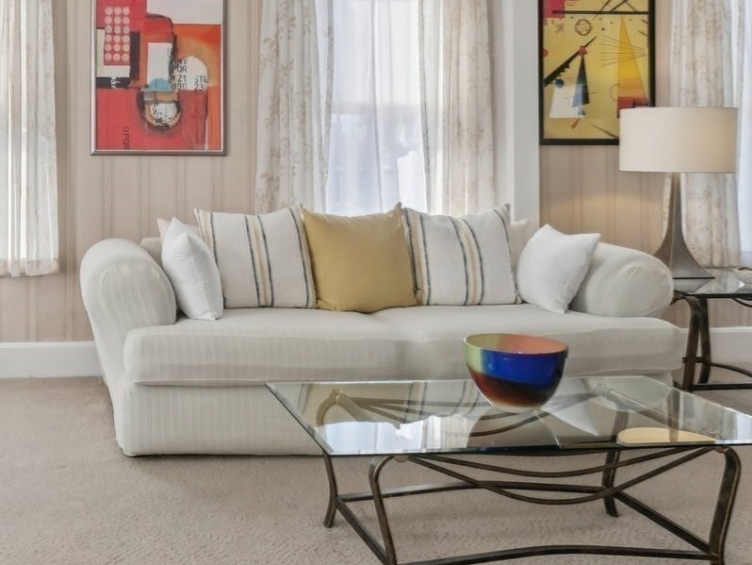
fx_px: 804
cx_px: 121
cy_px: 167
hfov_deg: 46.7
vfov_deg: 38.0
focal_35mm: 37
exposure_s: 1/90
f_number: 5.6
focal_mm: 10
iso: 320
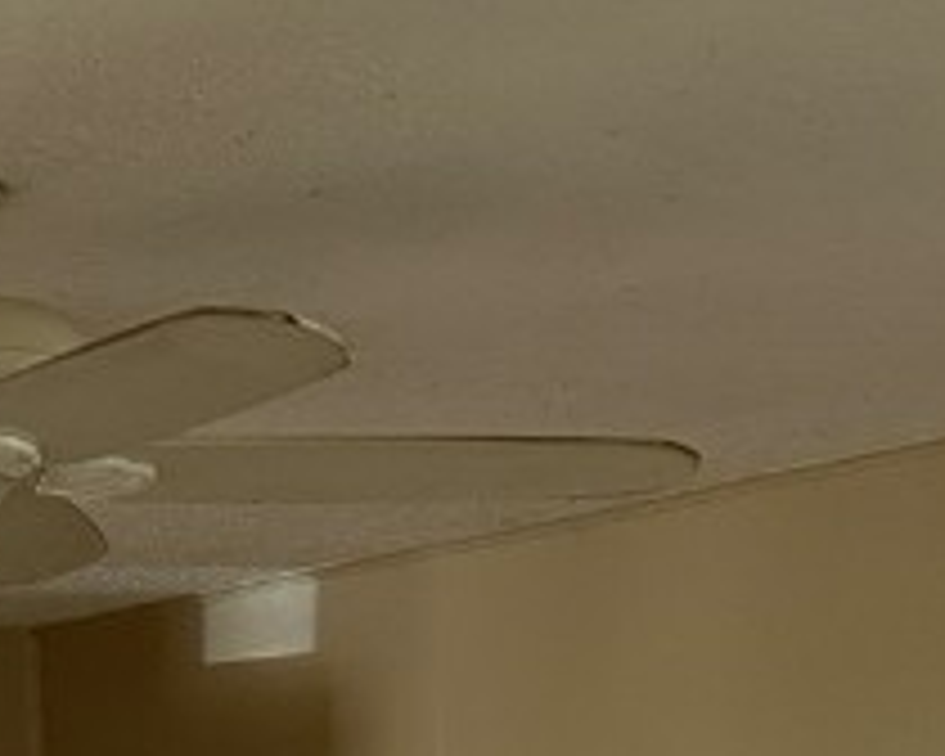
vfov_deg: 11.8
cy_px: 1606
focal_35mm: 114
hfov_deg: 16.5
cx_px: 0
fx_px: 3188
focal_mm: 6.86
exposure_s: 1/60
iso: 400
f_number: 1.78
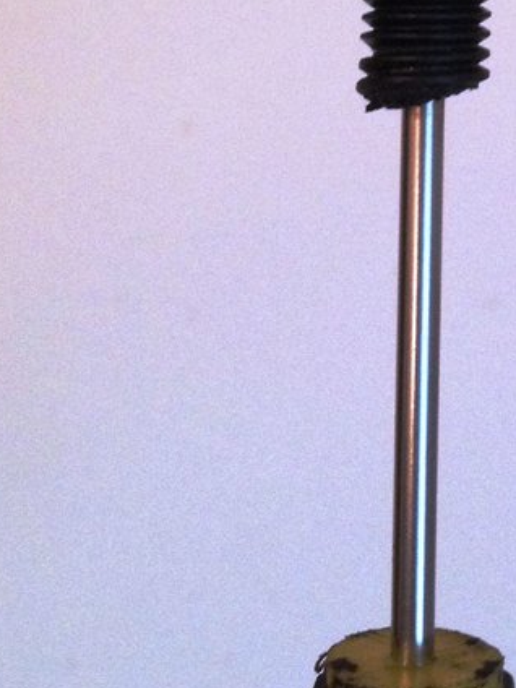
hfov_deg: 14.7
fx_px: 1968
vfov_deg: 19.0
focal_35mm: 99
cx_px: 500
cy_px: -68
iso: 250
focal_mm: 4.28
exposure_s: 1/20
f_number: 2.4
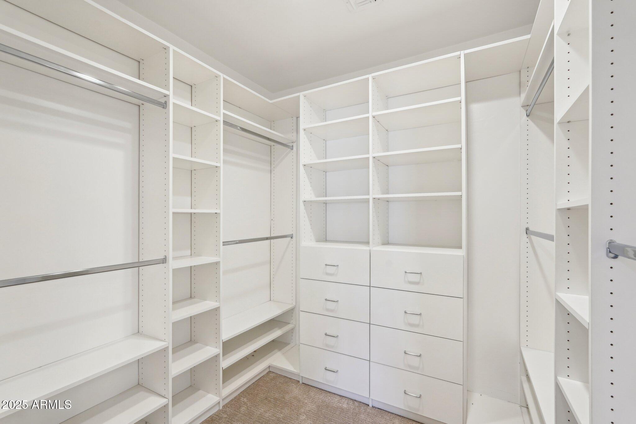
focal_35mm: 16
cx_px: 318
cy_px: 212
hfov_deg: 96.7
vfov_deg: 73.7
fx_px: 283
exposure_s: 1/13
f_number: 8
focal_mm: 16
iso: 400
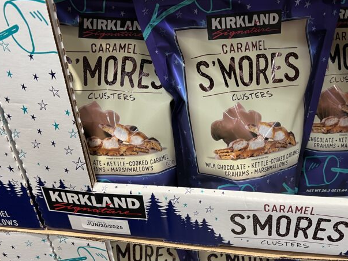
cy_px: 142
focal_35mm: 34
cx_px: 203
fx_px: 342
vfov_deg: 41.7
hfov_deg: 53.7
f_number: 1.5
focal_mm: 5.7
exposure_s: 1/74
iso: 125
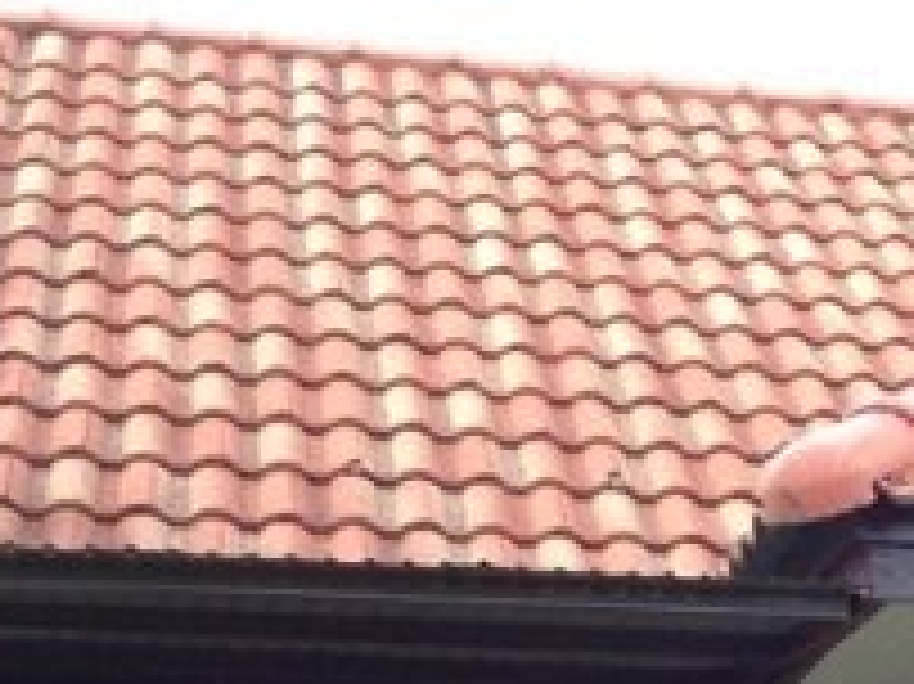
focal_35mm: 138
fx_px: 3642
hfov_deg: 13.6
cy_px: 986
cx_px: 1310
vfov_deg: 10.4
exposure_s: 1/218
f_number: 2.4
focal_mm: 4.28
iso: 64
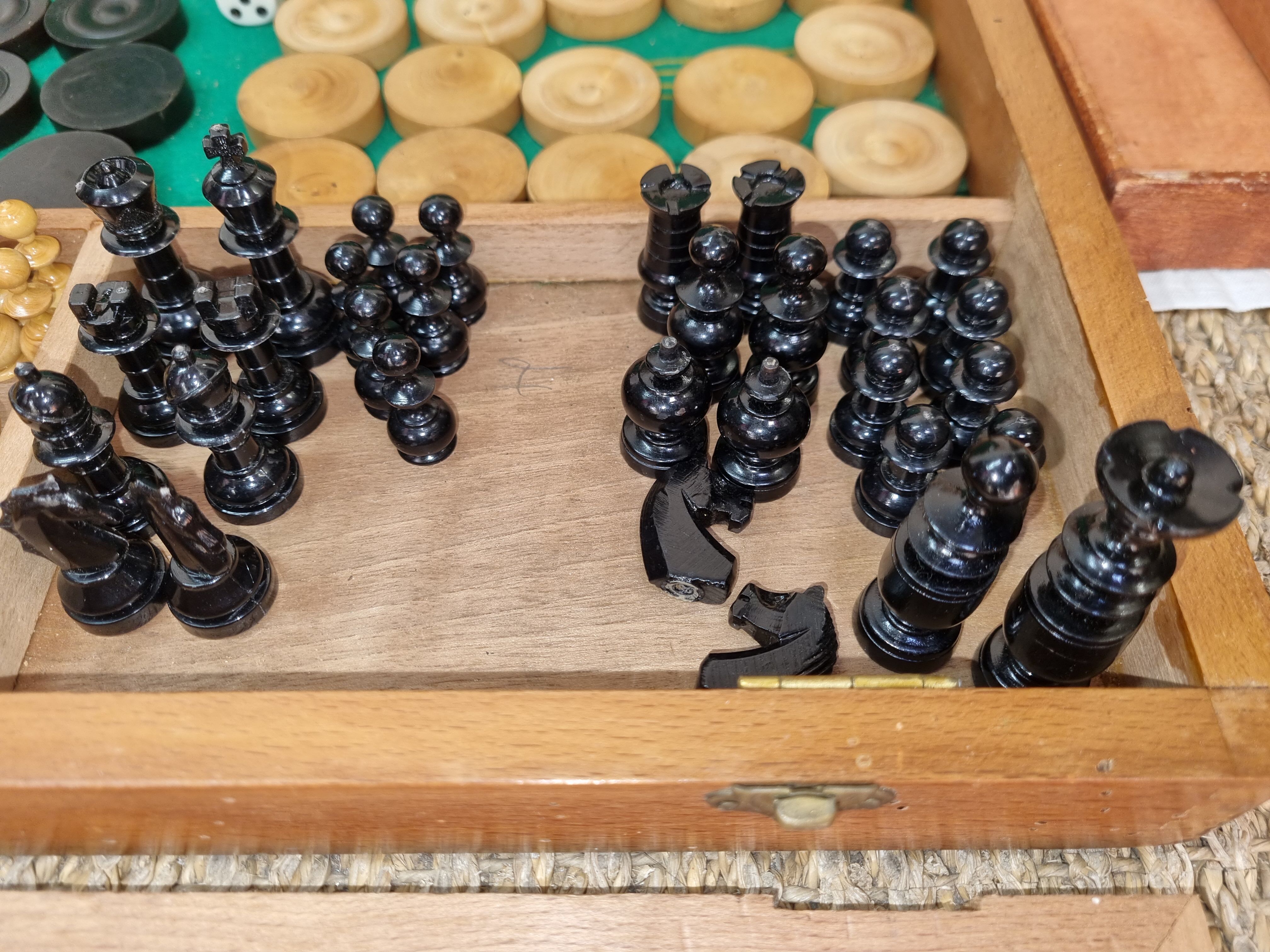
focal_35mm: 26
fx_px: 954
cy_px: 476
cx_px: 635
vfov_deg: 53.1
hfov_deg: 67.3
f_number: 1.8
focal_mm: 5.4
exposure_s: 1/100
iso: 160
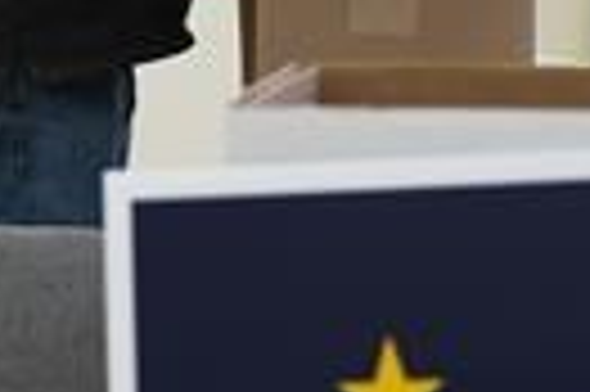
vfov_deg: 9.5
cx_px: 275
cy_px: 214
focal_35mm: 144
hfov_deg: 14.3
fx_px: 2357
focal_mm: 29
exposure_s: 1/640
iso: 500
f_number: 2.8
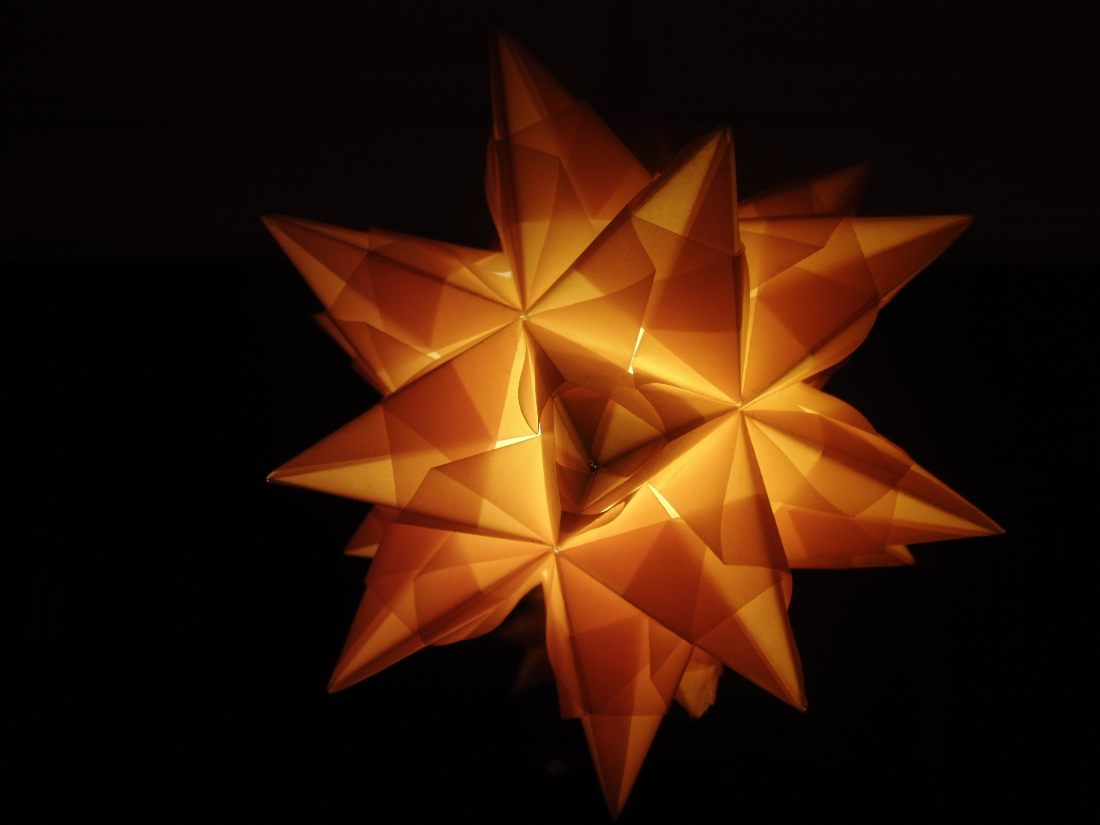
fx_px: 1176
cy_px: 412
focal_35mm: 37
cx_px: 550
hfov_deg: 50.1
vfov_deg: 38.7
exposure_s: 1/125
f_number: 3.6
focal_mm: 6.42
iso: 100
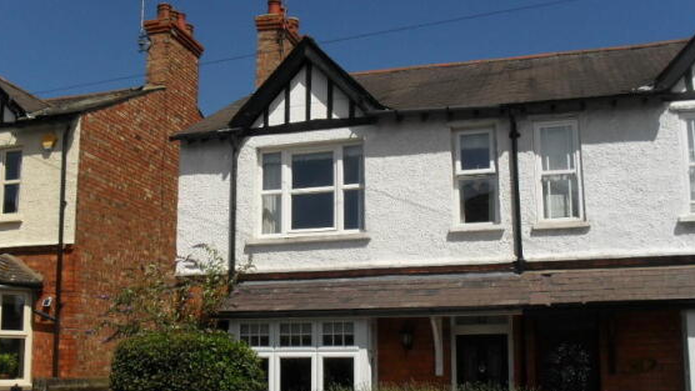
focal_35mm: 40
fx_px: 737
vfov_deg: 29.6
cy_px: 253
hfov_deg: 50.5
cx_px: 353
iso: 200
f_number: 8.4
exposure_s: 1/750
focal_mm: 6.3
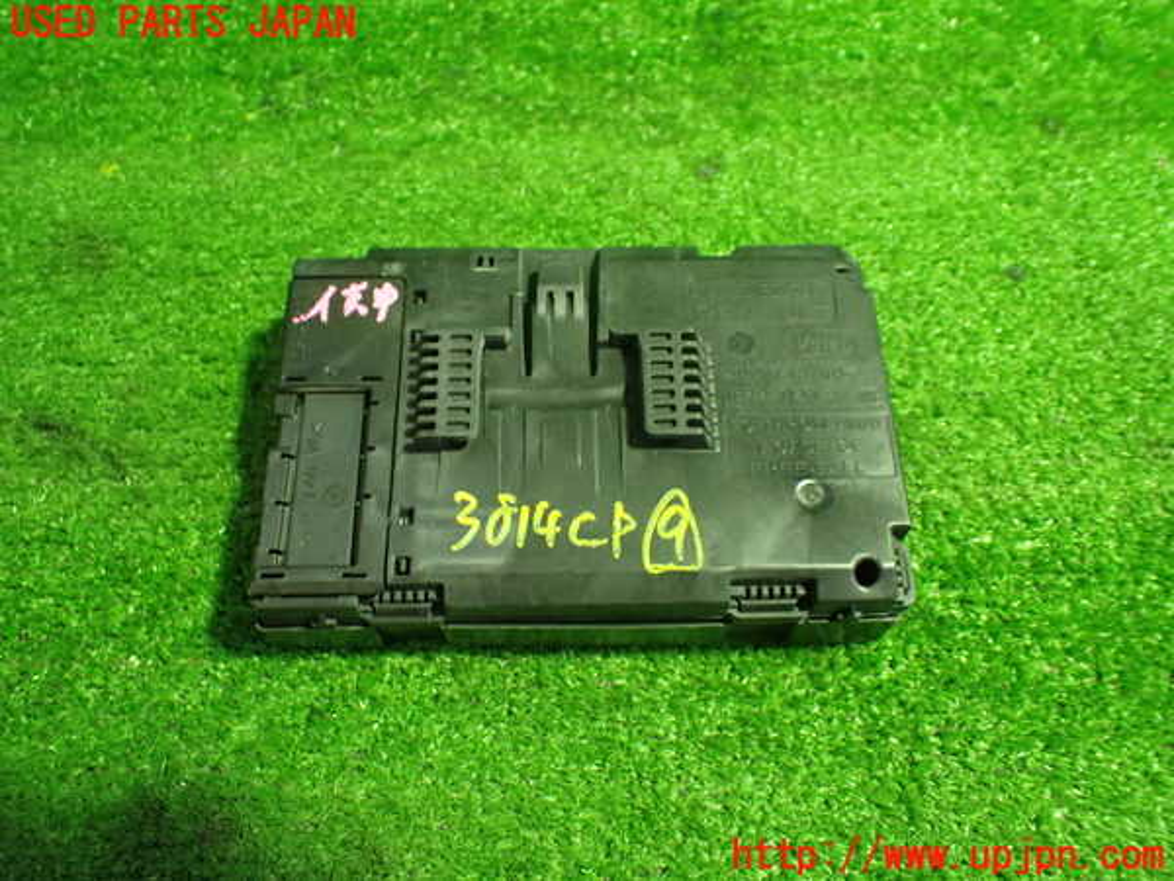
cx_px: 587
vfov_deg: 46.8
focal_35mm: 30
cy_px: 440
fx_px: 1017
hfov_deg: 60.0
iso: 800
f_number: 2.3
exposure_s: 1/60
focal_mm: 5.4
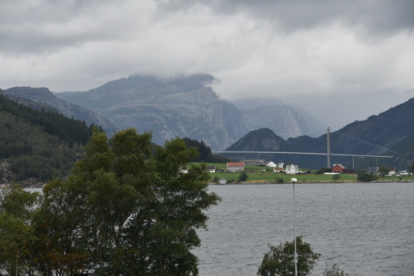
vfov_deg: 8.7
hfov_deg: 13.1
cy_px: 138
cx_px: 207
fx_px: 1805
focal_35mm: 157
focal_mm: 105
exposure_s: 1/250
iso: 140
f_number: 8
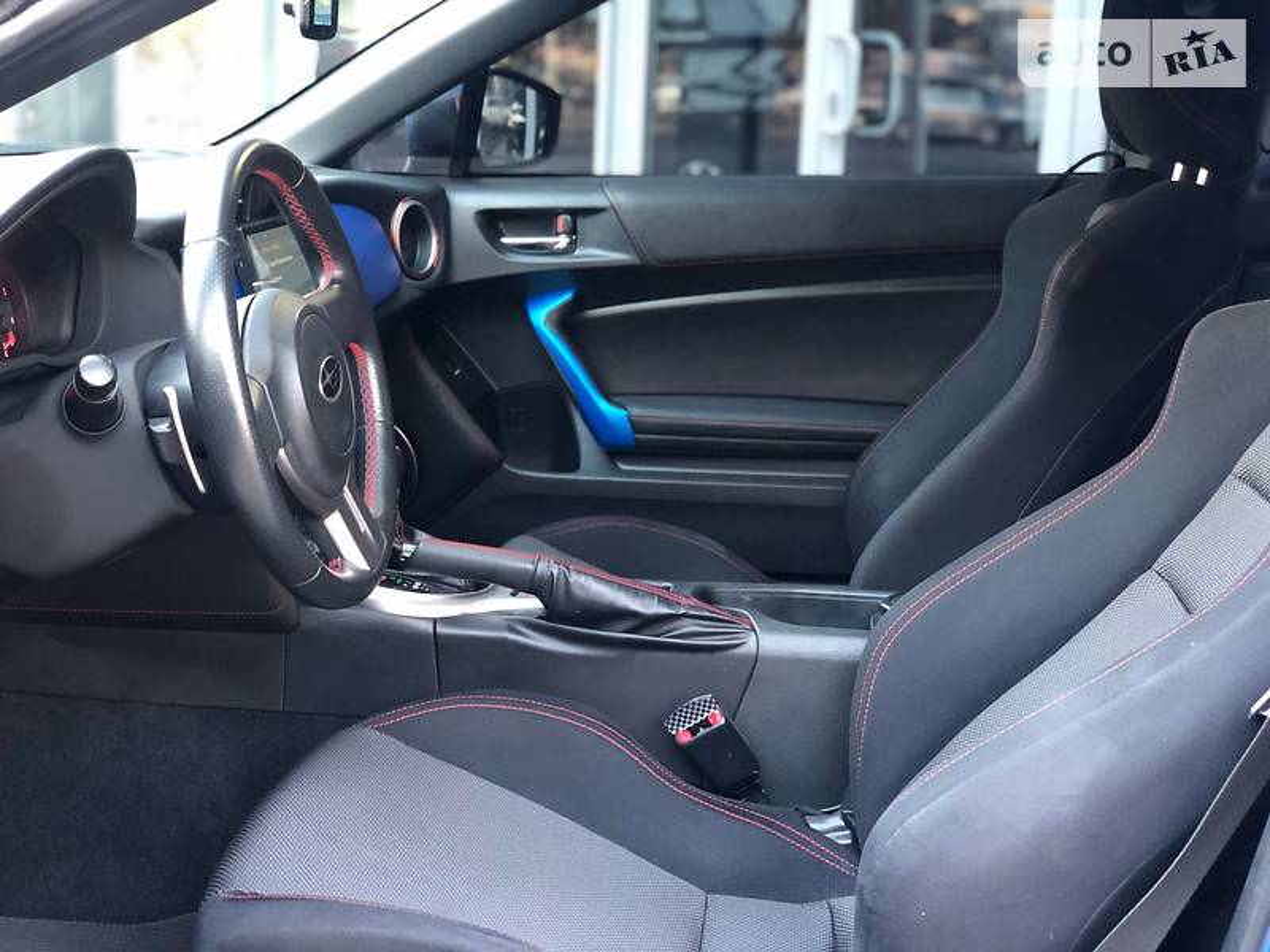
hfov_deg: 36.8
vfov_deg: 28.0
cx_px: 635
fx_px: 1908
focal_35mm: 52
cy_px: 476
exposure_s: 1/11
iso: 160
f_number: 2.4
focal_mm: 6
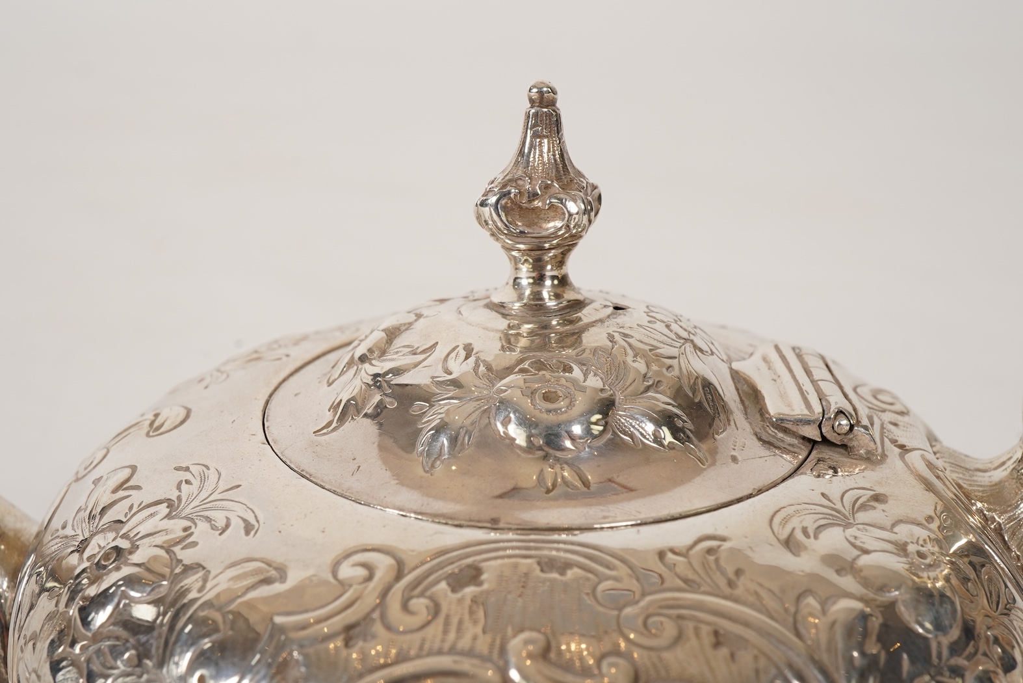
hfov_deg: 43.6
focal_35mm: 45
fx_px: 1279
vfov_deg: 29.9
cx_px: 512
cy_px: 342
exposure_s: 1/125
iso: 400
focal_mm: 30
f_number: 22
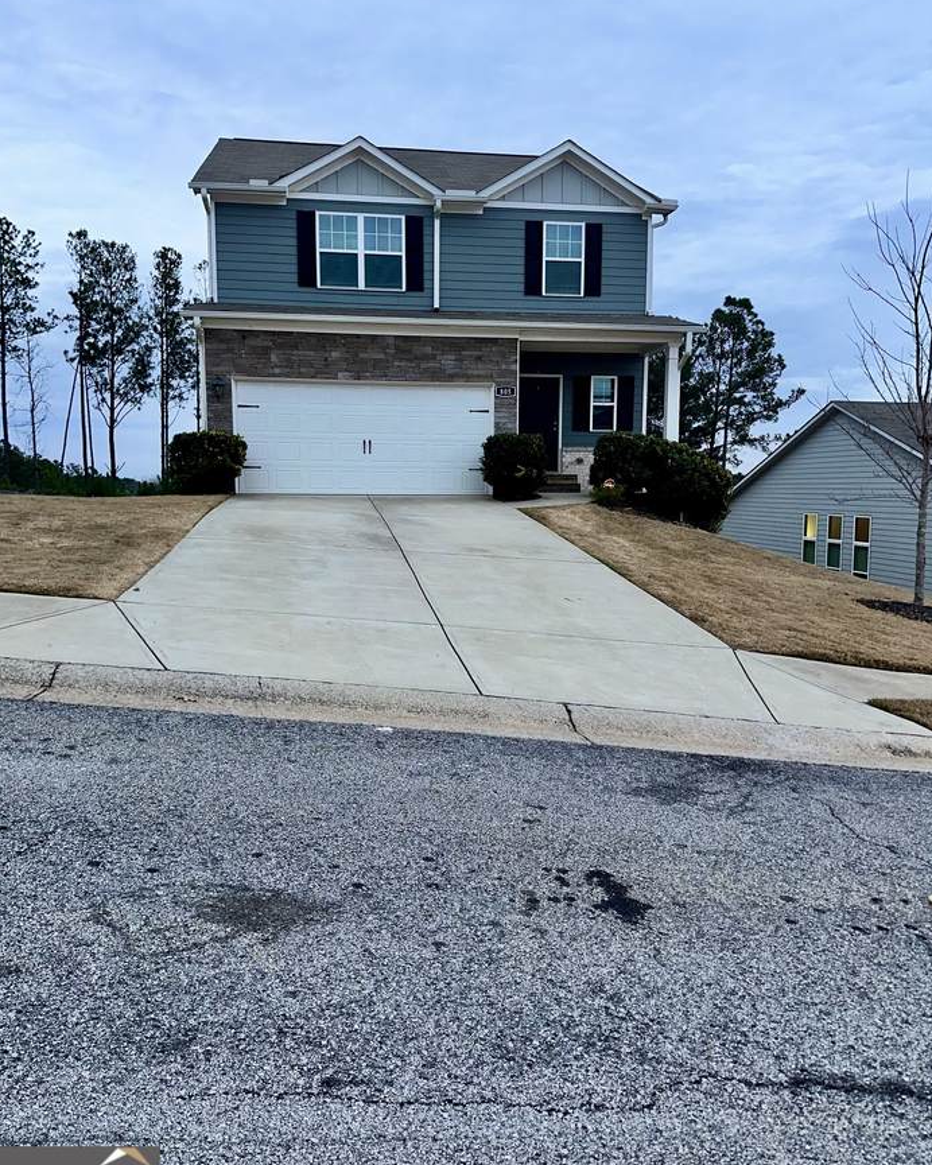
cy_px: 564
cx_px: 451
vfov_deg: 66.0
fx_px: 896
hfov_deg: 54.9
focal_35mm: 26
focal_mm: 6.86
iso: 100
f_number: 1.78
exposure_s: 1/16
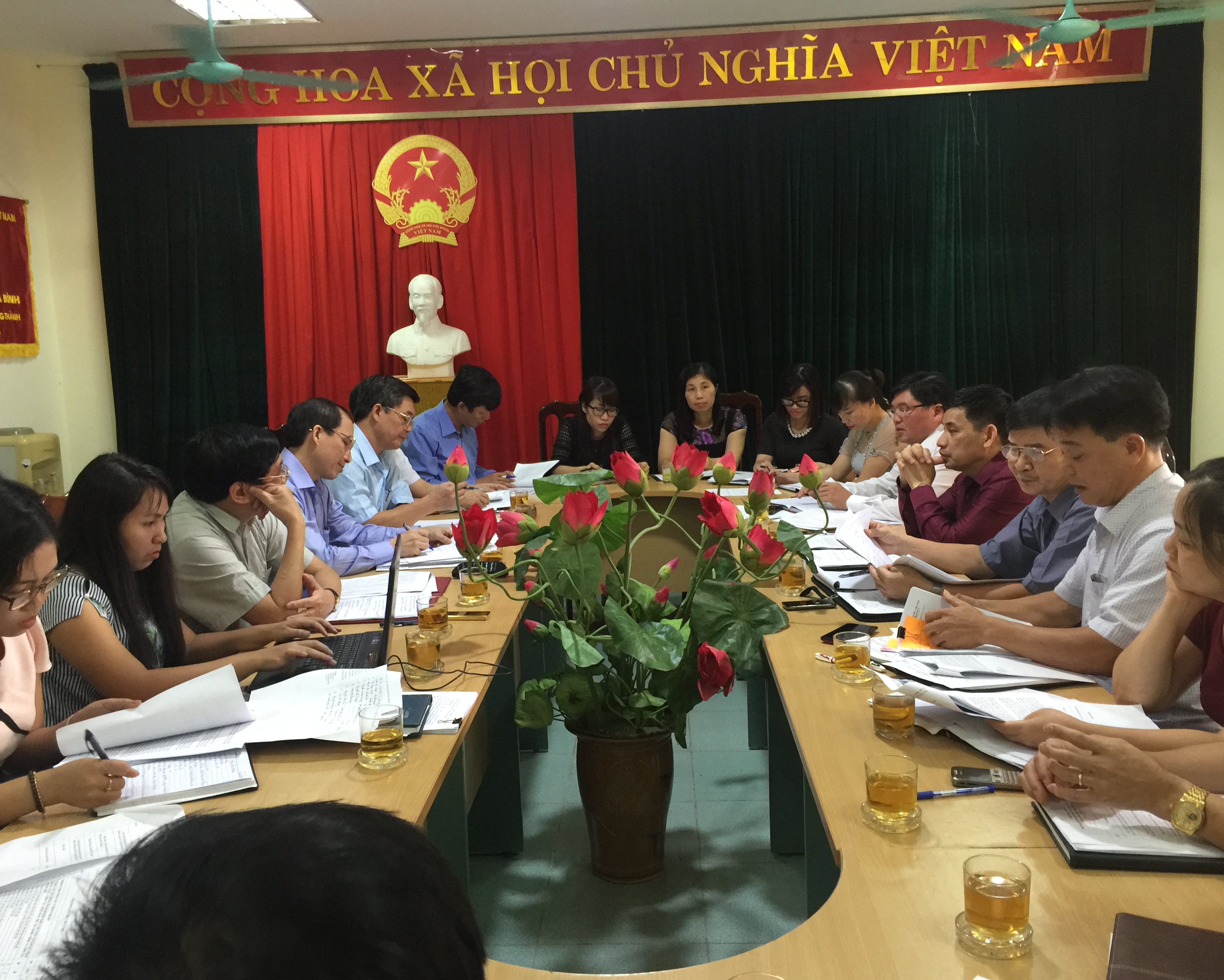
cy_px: 502
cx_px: 604
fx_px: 1123
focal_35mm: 31
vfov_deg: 47.1
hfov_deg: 57.2
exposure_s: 1/17
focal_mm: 4.15
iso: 100
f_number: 2.2
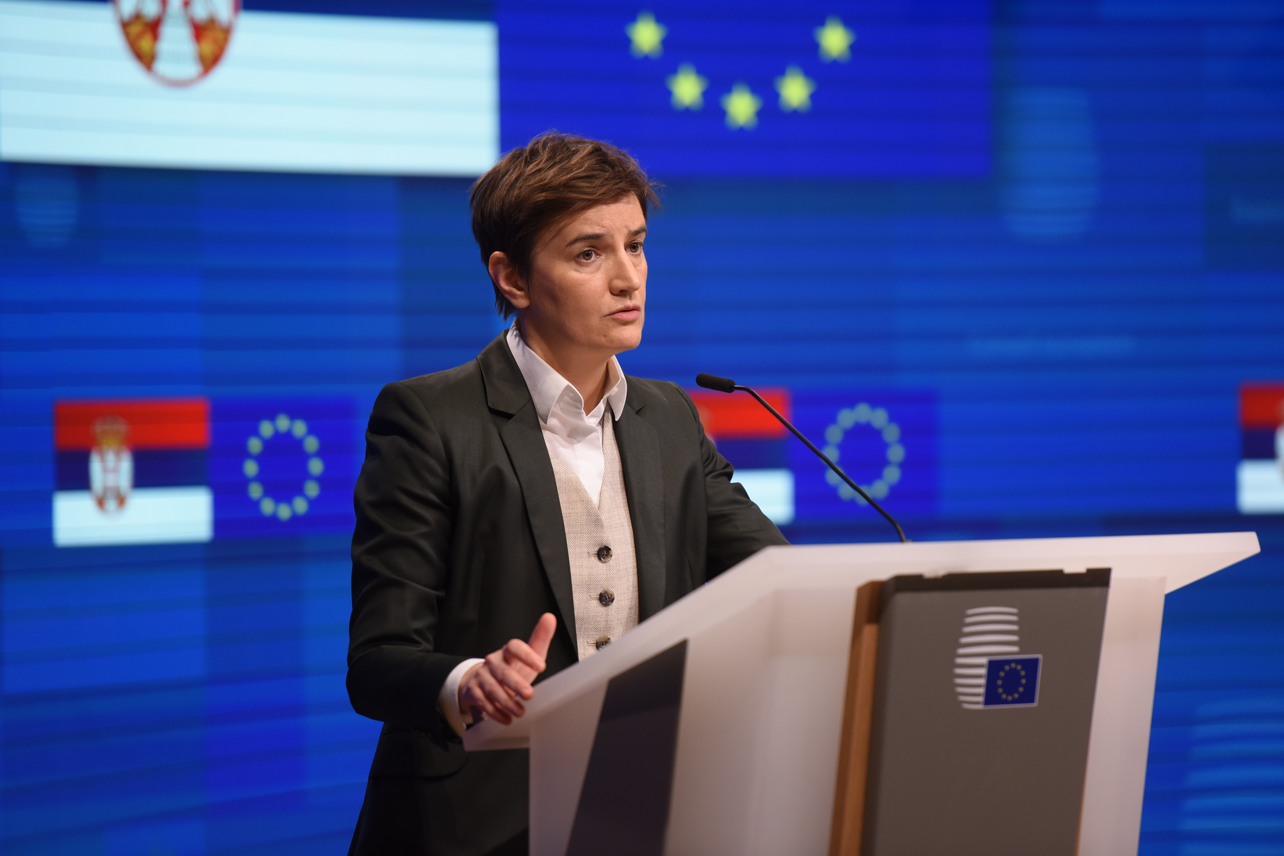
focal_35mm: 190
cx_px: 642
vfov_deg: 7.2
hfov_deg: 10.8
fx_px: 6776
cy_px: 428
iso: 1000
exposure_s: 1/500
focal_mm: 190
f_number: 2.8
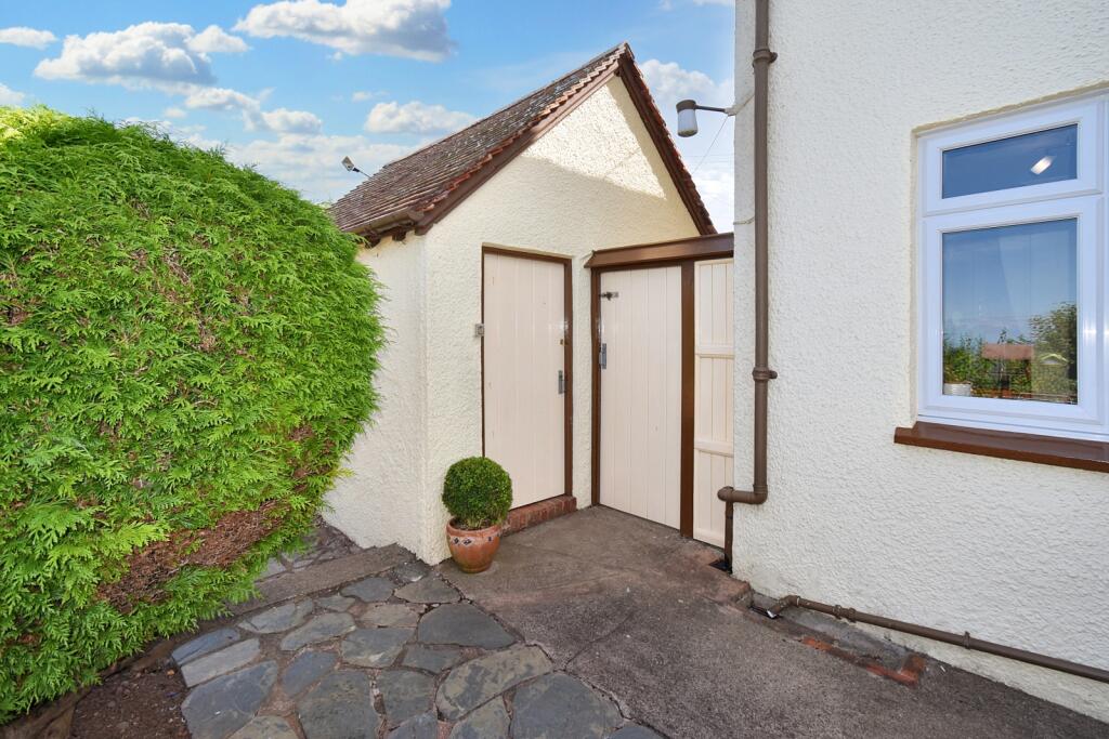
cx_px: 554
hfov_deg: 100.4
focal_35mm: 15
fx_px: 462
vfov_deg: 77.3
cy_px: 370
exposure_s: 1/160
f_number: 6.3
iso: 100
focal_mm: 10
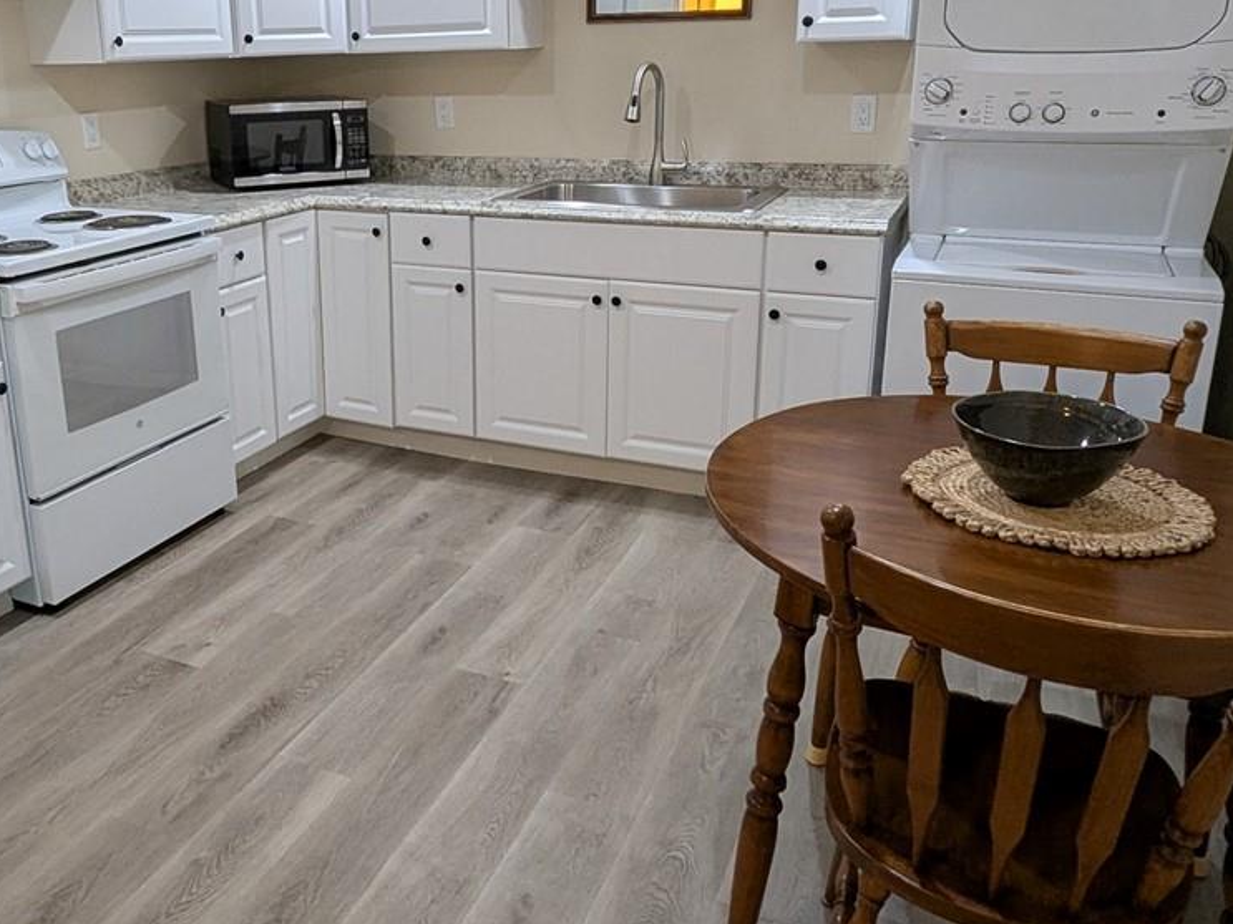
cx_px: 441
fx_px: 997
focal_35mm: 28
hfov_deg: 62.3
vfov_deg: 49.1
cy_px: 330
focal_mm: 1.95
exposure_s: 1/24
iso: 52
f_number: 2.2
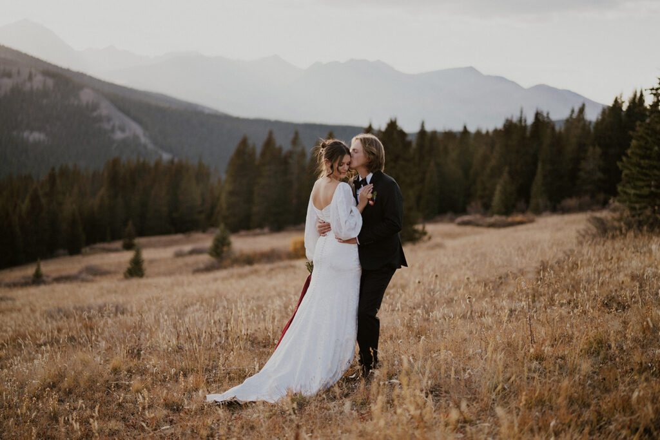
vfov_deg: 27.0
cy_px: 220
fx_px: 917
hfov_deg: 39.6
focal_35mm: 50
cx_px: 330
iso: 100
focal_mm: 50
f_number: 1.4
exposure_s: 1/1250
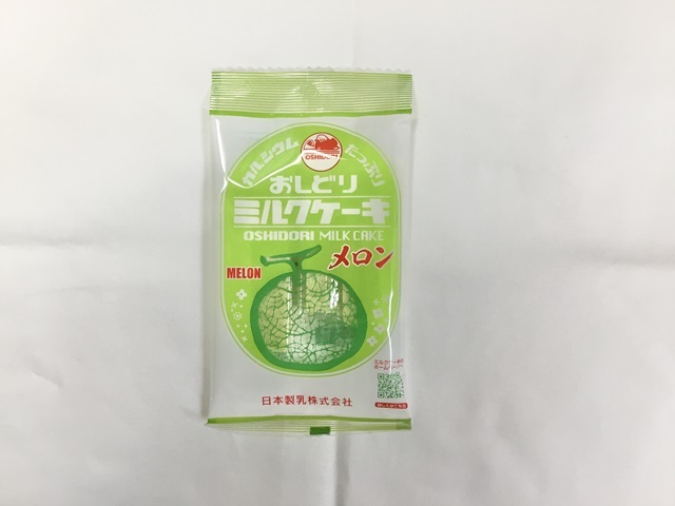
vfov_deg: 45.4
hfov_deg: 58.4
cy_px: 253
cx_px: 338
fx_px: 604
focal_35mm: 31
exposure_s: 1/33
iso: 64
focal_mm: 3.3
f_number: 2.4
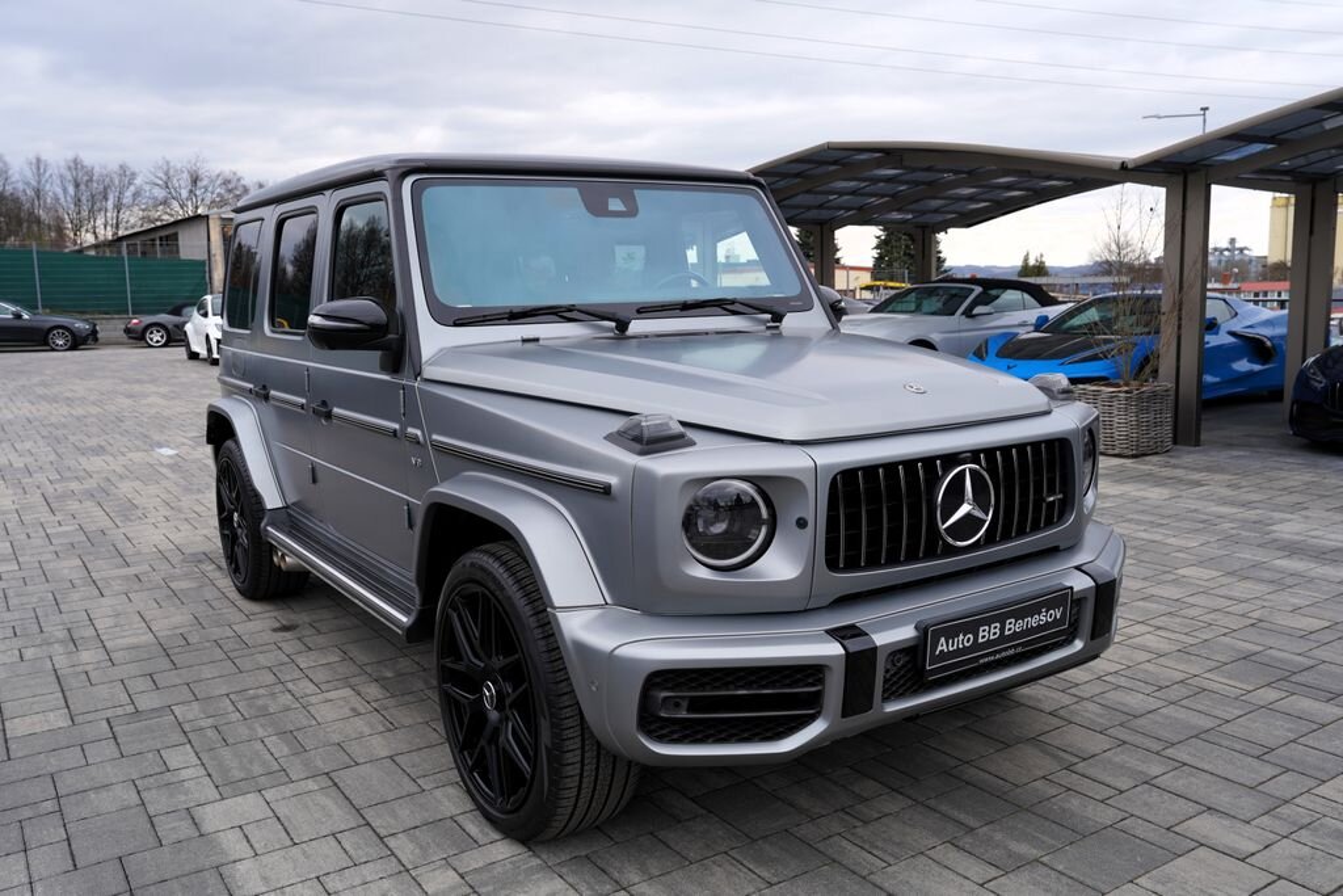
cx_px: 672
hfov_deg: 63.7
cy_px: 448
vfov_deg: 45.0
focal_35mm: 29
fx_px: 1082
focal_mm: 29
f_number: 6.3
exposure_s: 1/160
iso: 100
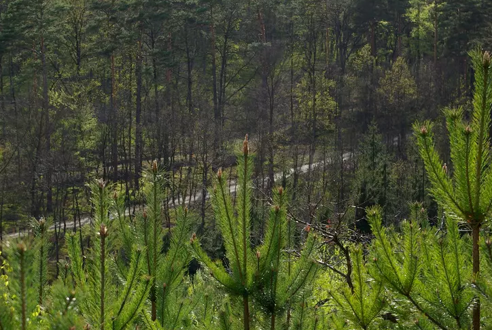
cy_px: 169
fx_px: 1530
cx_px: 196
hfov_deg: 18.2
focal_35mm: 112
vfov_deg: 12.3
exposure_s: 1/125
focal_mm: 45
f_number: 7.1
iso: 100
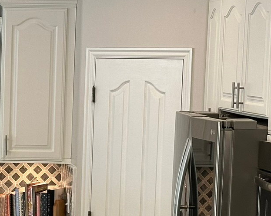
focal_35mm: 154
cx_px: -68
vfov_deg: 10.0
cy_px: 197
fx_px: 1235
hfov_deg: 12.2
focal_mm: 6.86
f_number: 1.78
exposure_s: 1/60
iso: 80
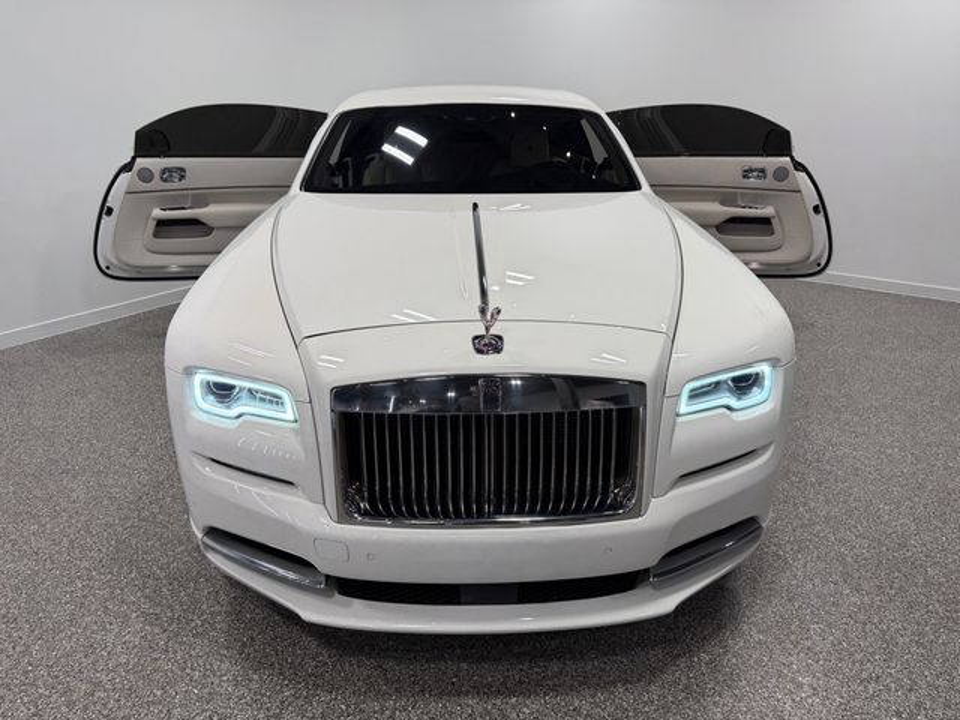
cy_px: 360
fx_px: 666
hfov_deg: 71.6
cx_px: 480
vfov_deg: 56.8
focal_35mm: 24
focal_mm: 6.76
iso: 80
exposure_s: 1/539
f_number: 1.78
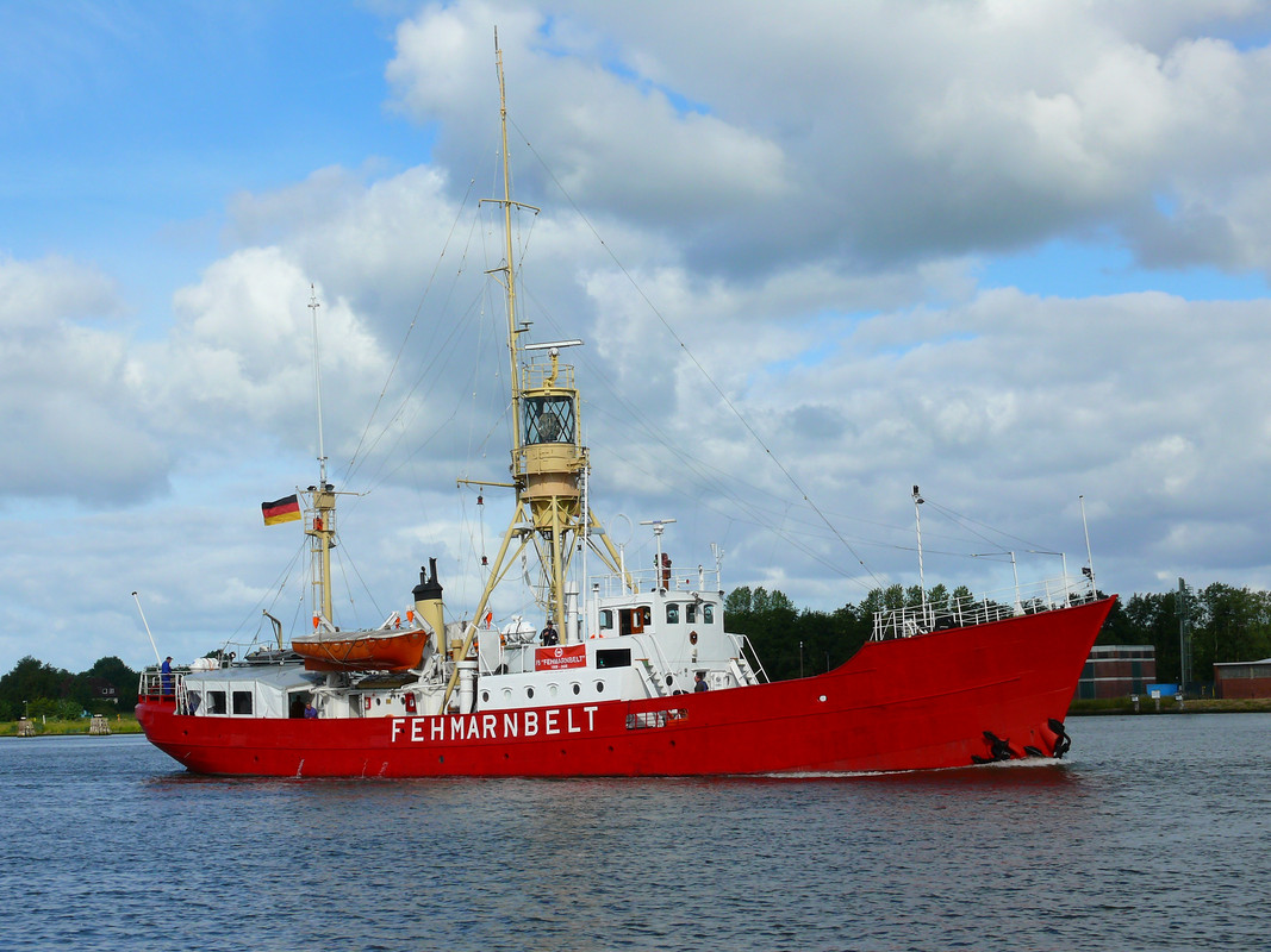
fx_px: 2570
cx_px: 636
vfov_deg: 21.0
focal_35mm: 70
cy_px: 476
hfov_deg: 27.8
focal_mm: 14.8
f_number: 6.3
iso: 100
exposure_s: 1/500
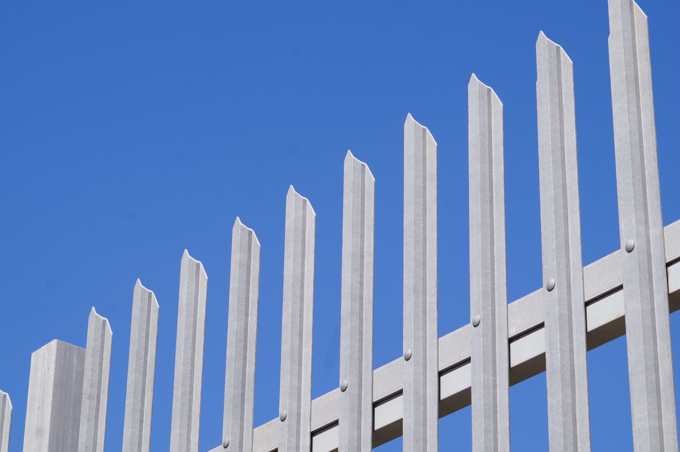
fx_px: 1981
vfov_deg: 13.0
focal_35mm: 105
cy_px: 226
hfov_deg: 19.5
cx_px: 340
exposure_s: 1/200
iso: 100
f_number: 13
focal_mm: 70
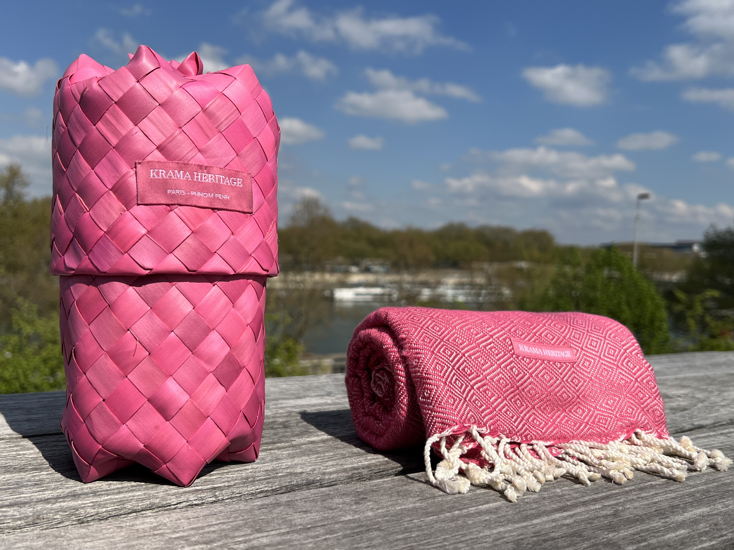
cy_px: 273
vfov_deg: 44.2
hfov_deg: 56.8
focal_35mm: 32
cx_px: 373
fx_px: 679
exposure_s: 1/8000
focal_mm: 5.7
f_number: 1.5
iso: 50
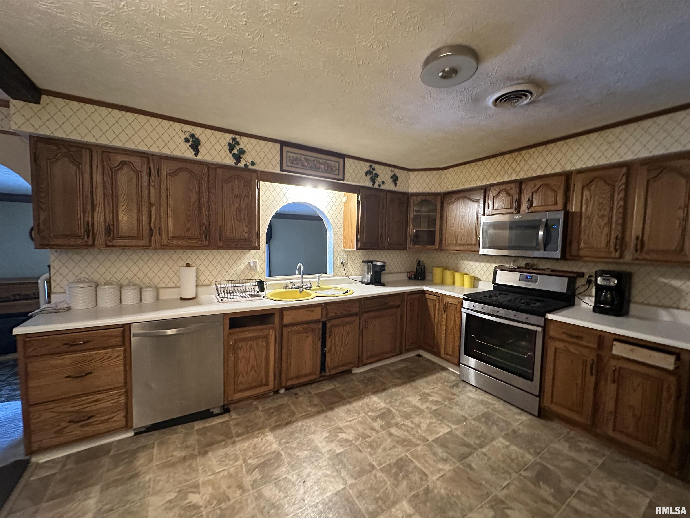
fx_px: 279
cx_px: 345
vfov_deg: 85.7
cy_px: 259
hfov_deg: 102.1
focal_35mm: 14
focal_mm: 2.22
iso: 800
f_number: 2.2
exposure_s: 1/60
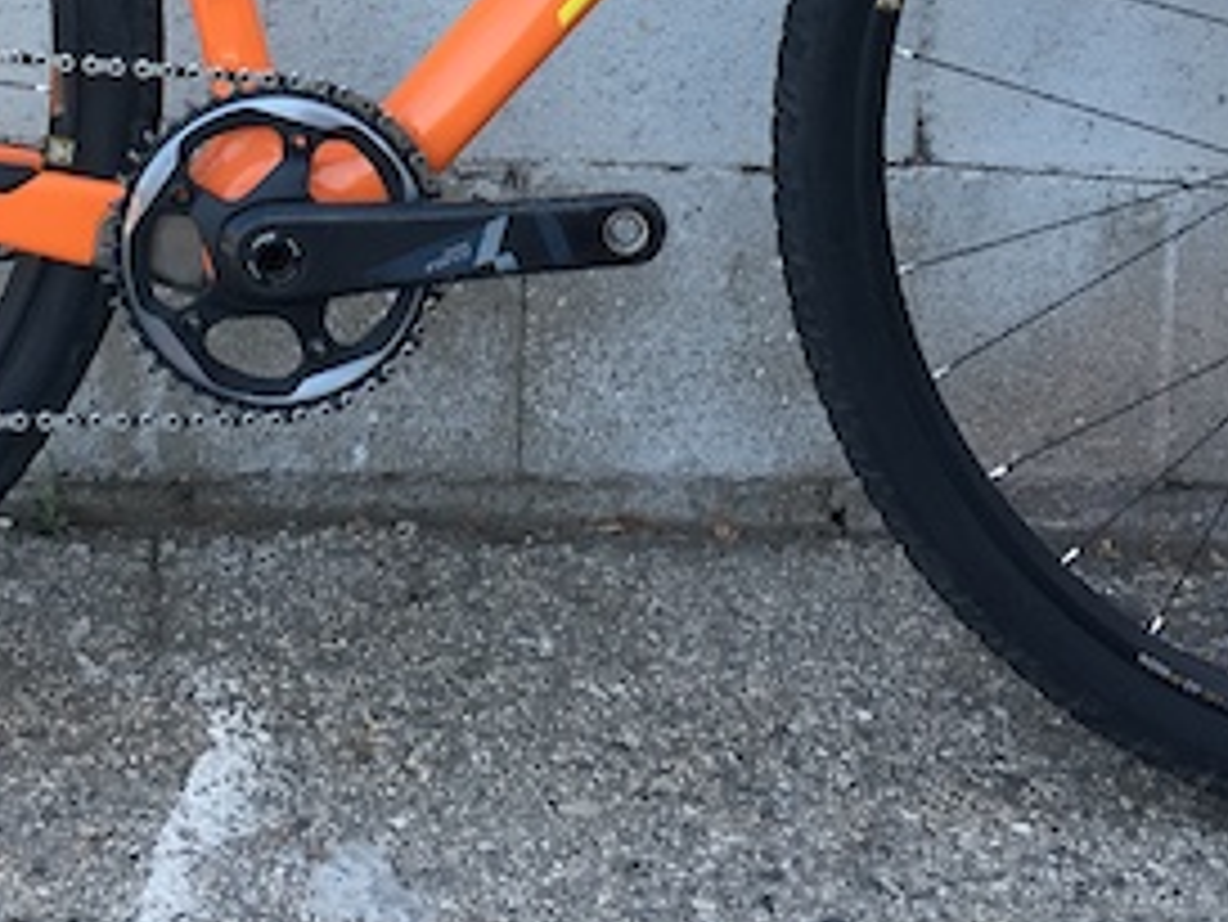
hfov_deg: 23.0
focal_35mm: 85
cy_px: -396
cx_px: 508
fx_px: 3017
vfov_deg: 16.1
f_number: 2.2
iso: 25
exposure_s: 1/124
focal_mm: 4.15
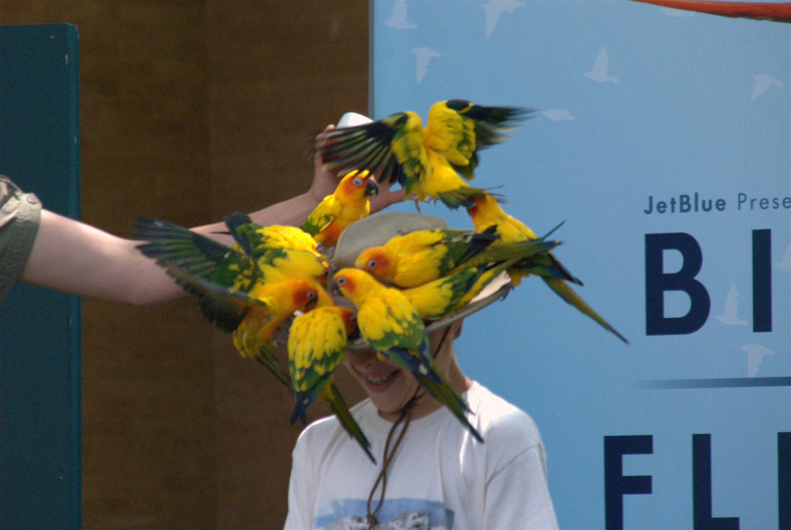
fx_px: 9242
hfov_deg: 4.9
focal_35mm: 420
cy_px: 265
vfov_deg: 3.3
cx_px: 396
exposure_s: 1/400
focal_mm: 280
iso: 1600
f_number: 9
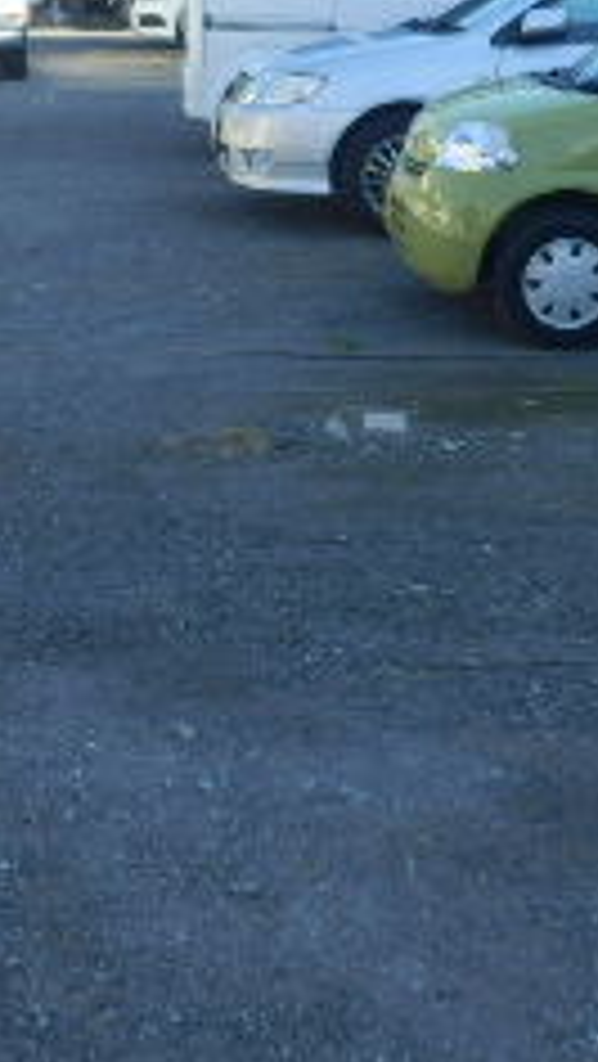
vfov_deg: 29.5
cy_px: 356
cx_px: 418
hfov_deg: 17.0
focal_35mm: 71
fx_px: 1999
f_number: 3
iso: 80
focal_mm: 4.2
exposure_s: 1/200
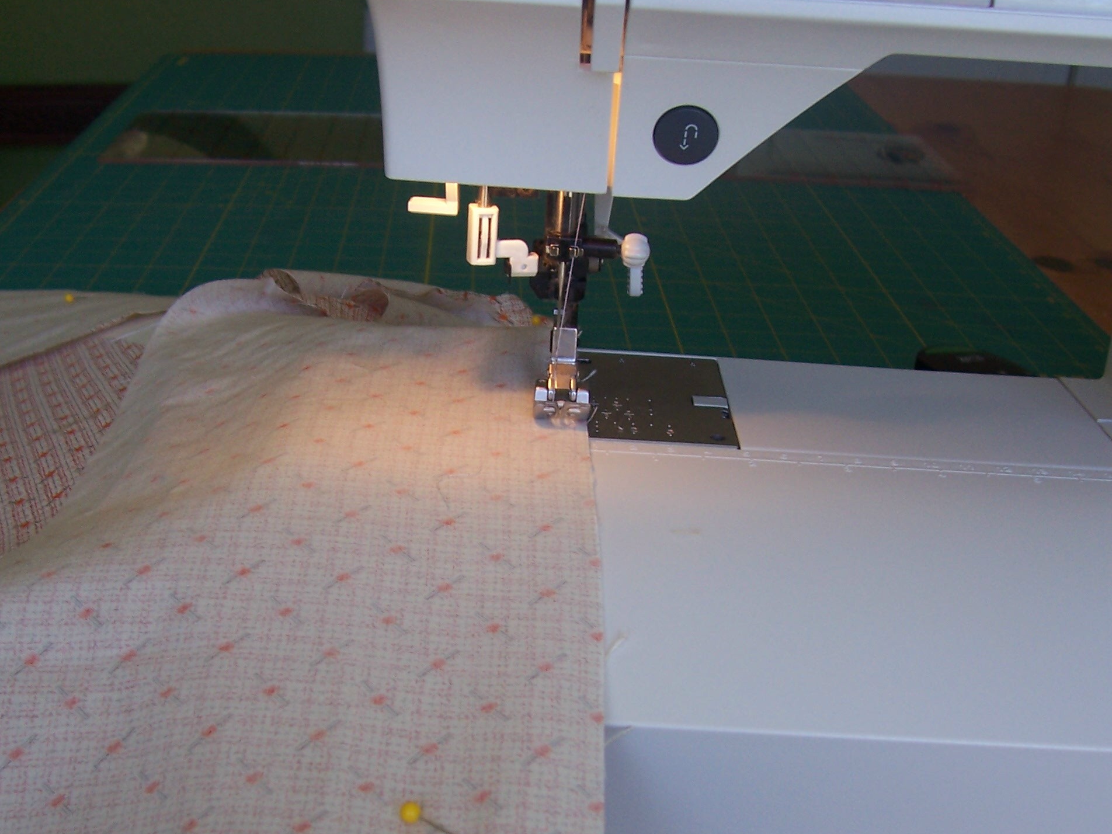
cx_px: 472
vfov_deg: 31.3
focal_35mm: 46
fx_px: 1478
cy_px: 550
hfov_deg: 41.1
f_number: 2.7
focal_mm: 5.6
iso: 80
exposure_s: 1/125
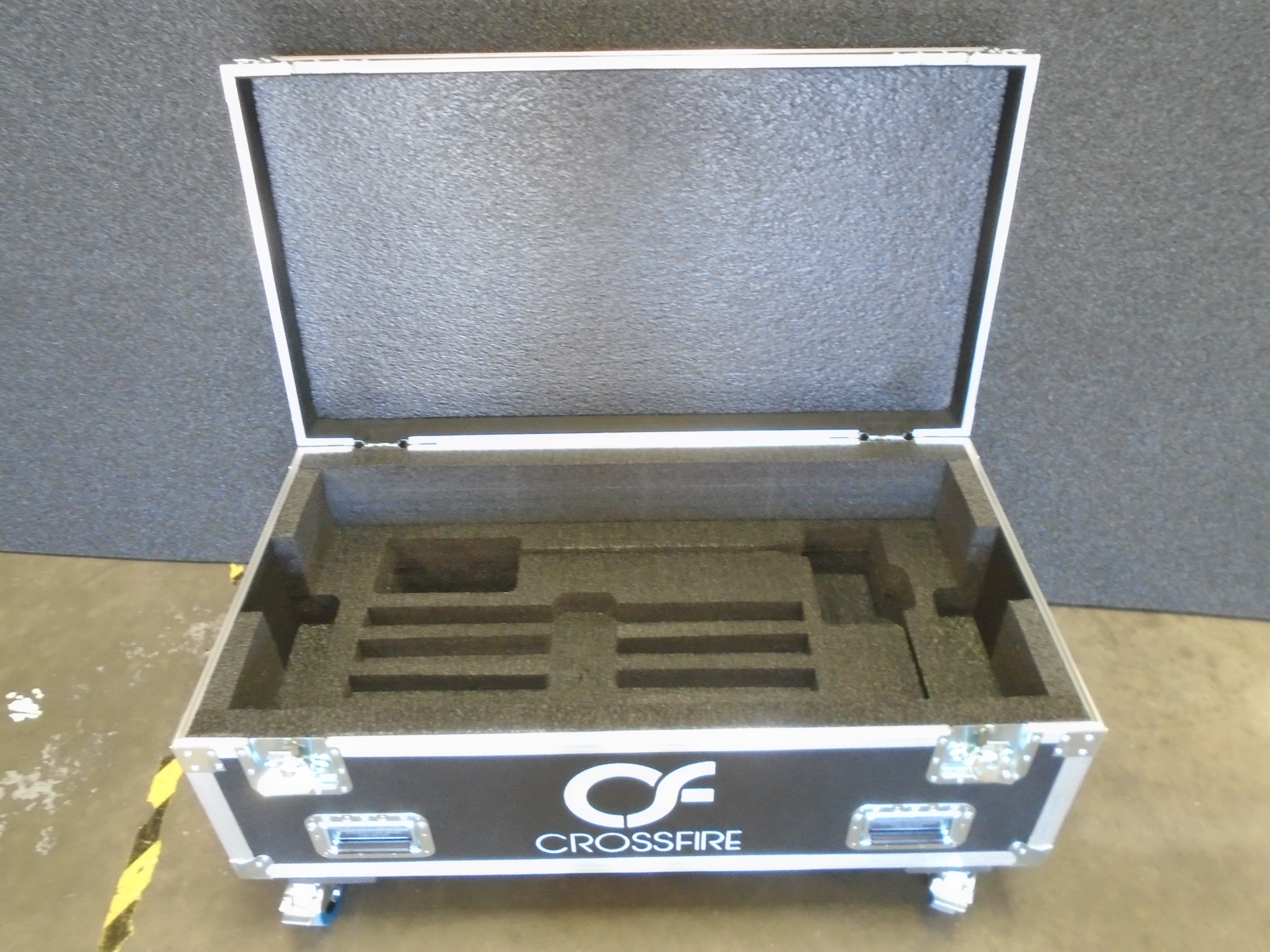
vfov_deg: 53.1
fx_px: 954
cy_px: 476
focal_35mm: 26
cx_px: 635
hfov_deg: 67.3
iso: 400
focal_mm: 4.6
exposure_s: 1/15
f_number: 3.2
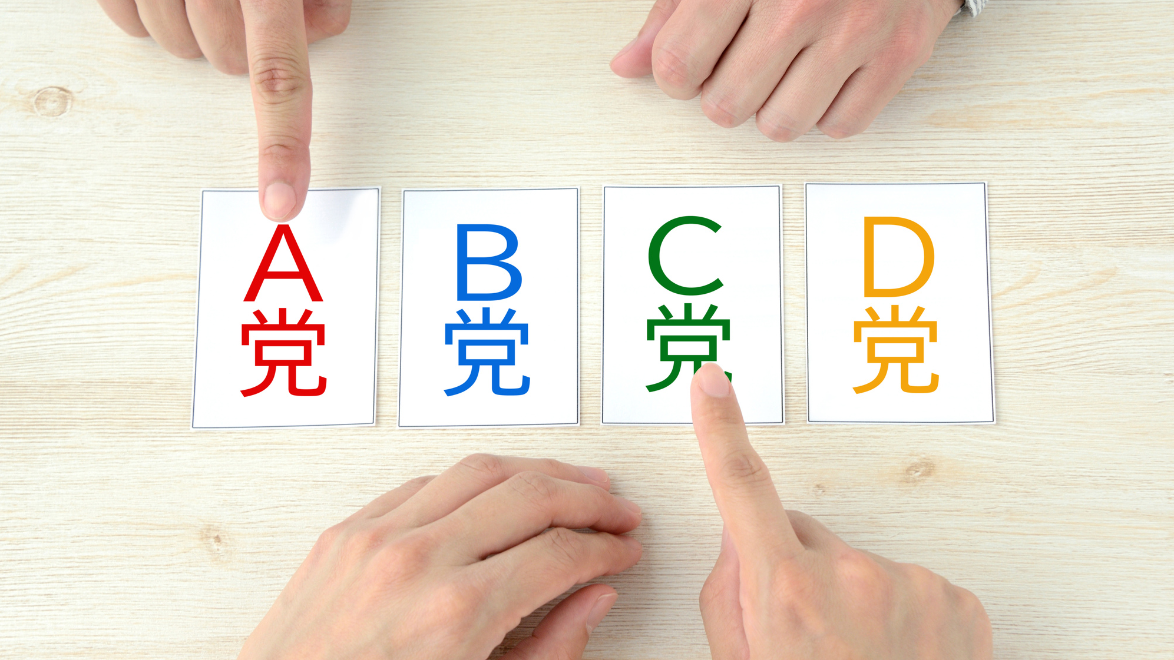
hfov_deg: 25.9
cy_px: 310
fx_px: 2553
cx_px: 587
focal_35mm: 82
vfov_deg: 14.7
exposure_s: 1/200
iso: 640
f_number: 8
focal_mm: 78
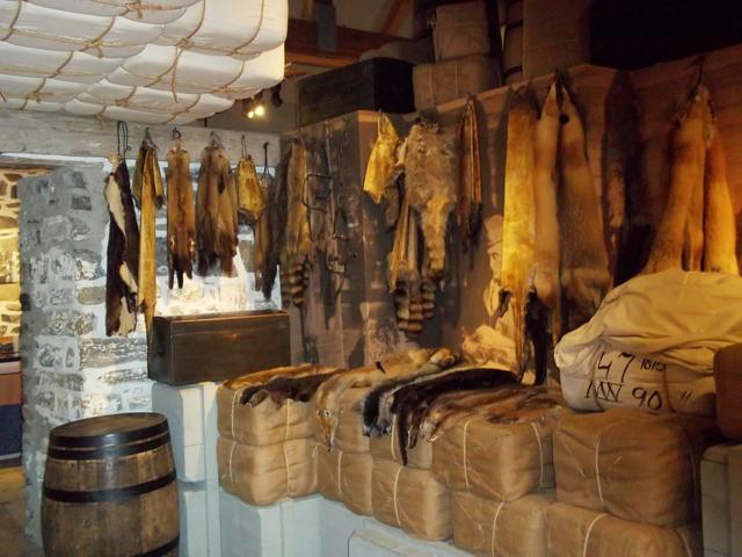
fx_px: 772
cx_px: 371
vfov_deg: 39.7
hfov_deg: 51.4
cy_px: 278
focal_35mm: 36
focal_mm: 6.5
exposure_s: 1/30
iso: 400
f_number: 3.1
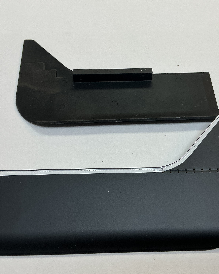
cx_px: 129
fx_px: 308
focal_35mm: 38
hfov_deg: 39.0
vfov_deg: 47.9
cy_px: 137
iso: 40
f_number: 1.8
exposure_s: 1/120
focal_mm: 3
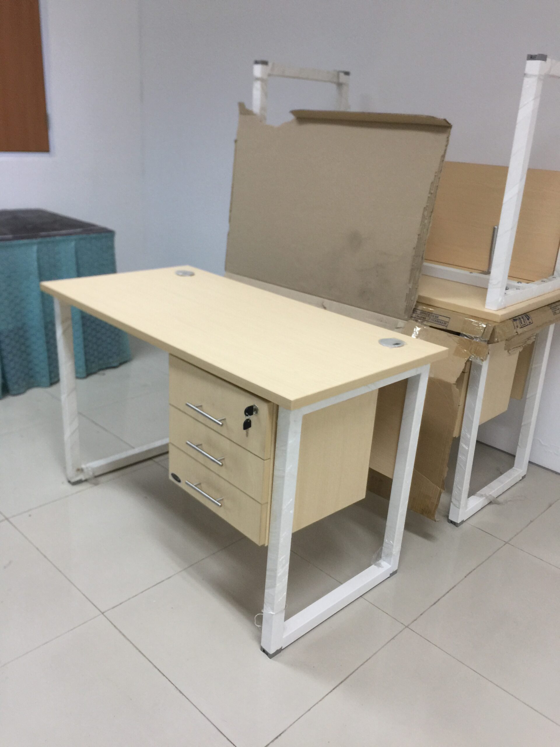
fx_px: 626
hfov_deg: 48.2
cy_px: 374
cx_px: 280
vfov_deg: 61.7
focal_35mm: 29
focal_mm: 4.15
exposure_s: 1/33
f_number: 2.2
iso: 64
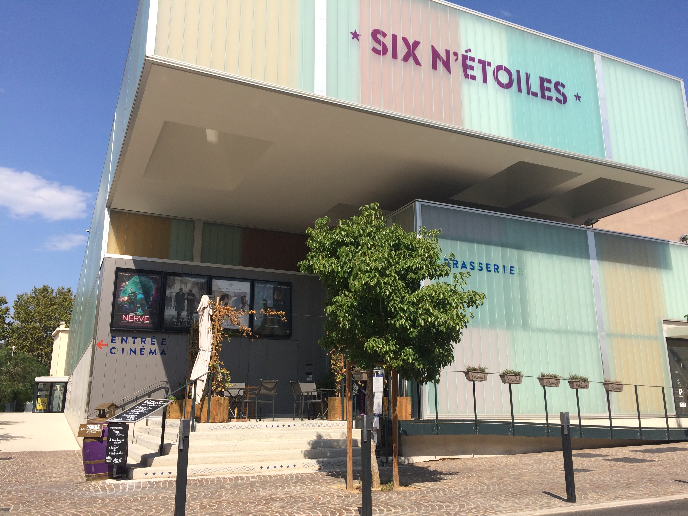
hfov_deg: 61.7
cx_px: 344
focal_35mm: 29
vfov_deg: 48.2
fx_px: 576
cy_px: 258
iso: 32
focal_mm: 4.15
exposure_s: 1/2283
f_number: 2.2
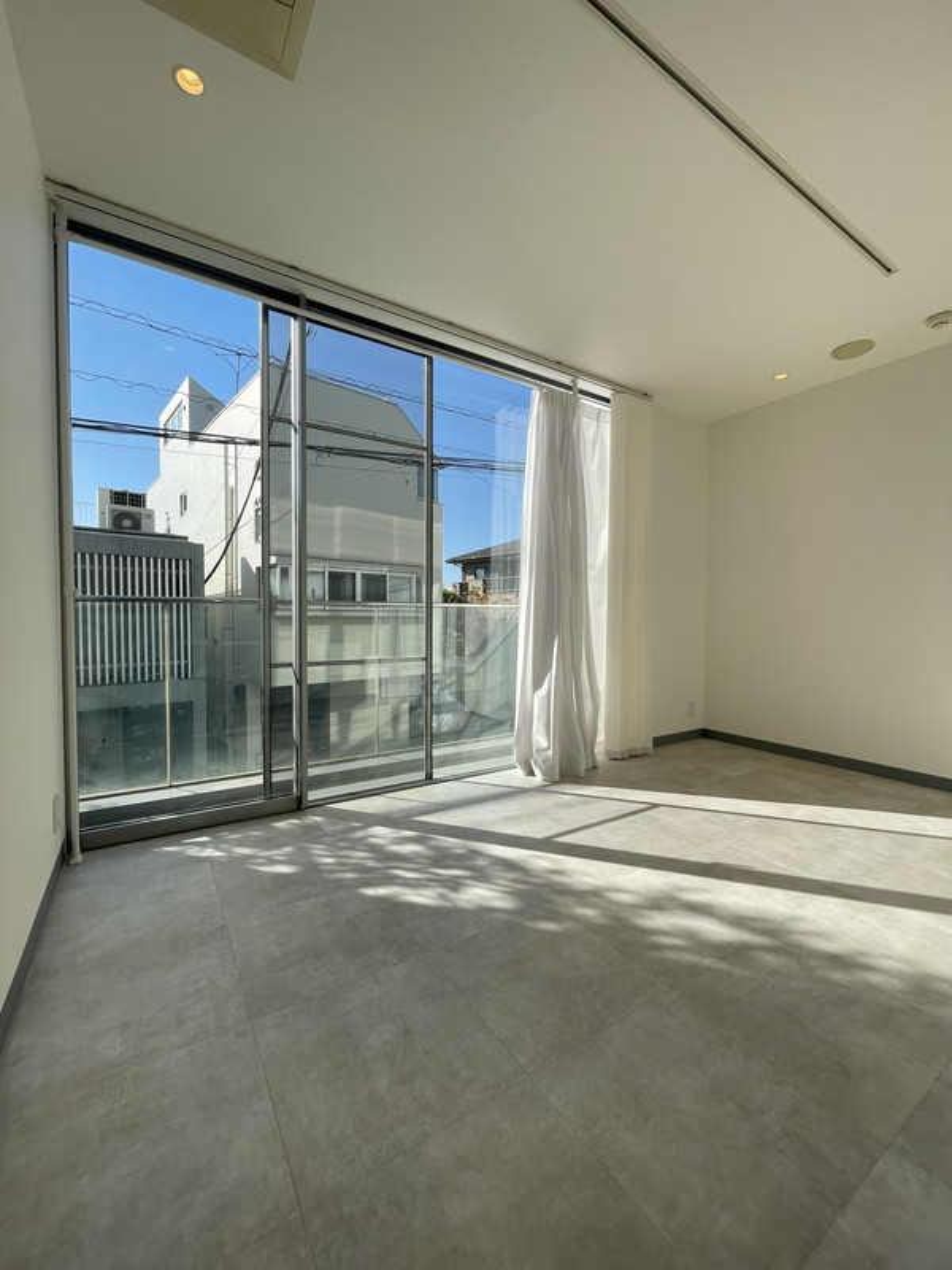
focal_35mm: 14
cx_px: 476
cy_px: 635
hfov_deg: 85.7
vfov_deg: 102.1
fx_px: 513
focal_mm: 1.55
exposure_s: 1/786
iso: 32
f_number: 2.4
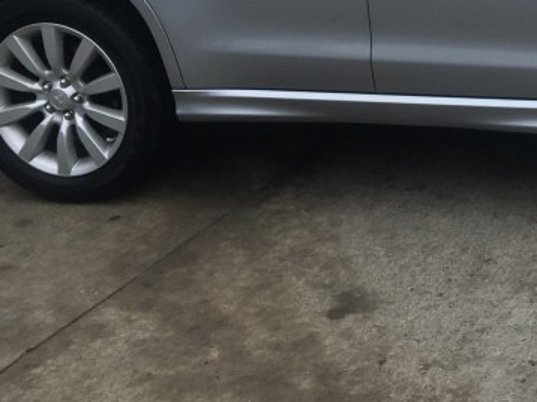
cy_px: -28
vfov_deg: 17.2
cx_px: 567
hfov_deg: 22.4
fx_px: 1287
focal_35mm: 83
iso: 25
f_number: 2.2
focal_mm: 4.15
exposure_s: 1/1083
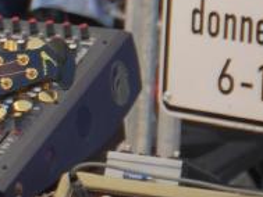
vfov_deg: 1.3
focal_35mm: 1110
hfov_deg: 1.8
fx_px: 8439
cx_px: -289
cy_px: 40
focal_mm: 131
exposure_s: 1/250
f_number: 5.8
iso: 250
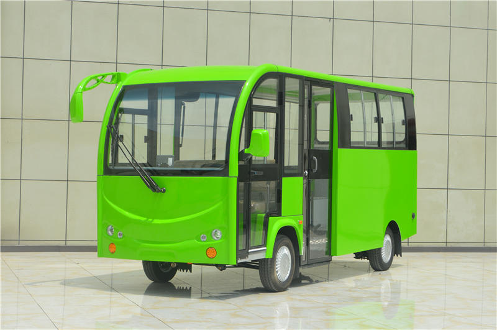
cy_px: 165
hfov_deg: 35.1
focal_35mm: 57
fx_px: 786
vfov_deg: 23.7
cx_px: 248
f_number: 9
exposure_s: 1/320
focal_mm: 38
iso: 100
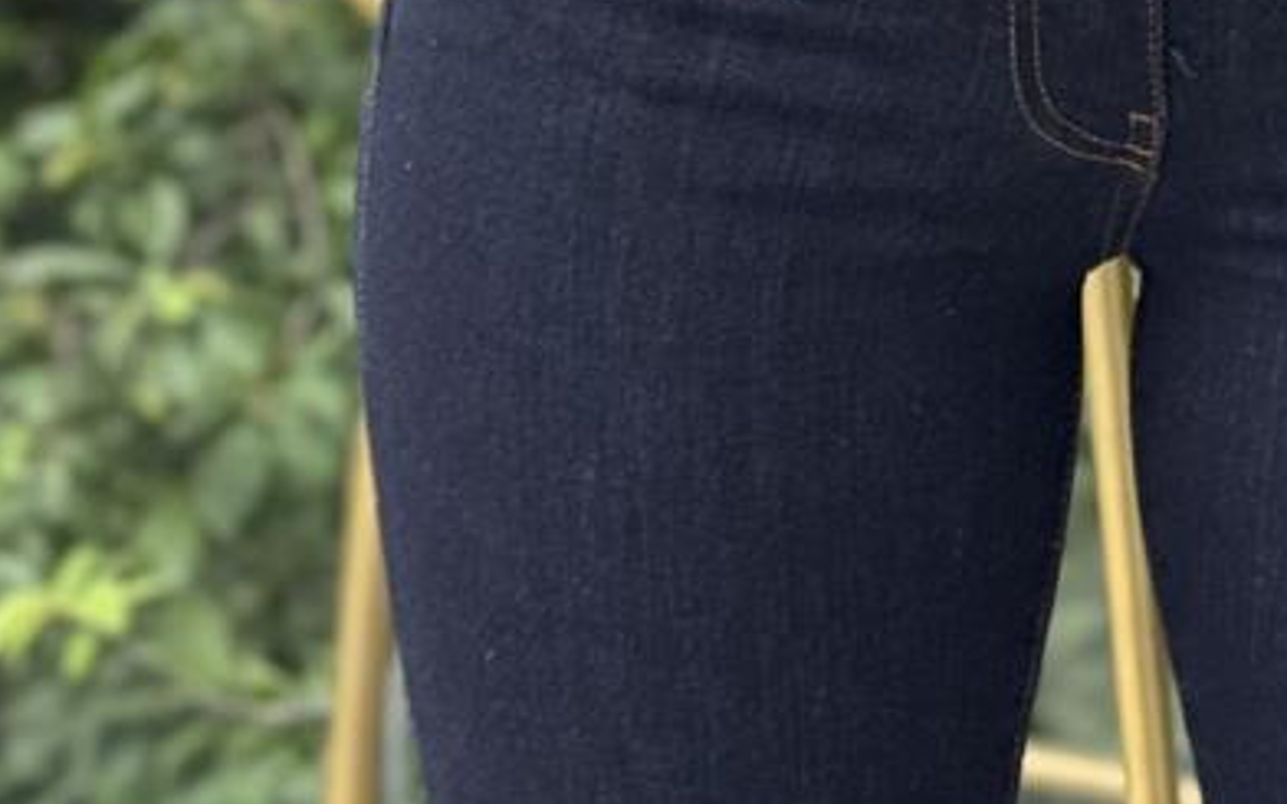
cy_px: -1275
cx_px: 1159
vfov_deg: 7.0
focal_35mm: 173
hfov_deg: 12.0
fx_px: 6068
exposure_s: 1/121
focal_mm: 6.76
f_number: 1.78
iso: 100
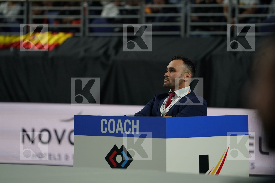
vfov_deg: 4.6
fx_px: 2291
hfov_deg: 6.9
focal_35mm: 300
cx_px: 138
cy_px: 92
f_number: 2.8
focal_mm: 200
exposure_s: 1/1000
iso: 800
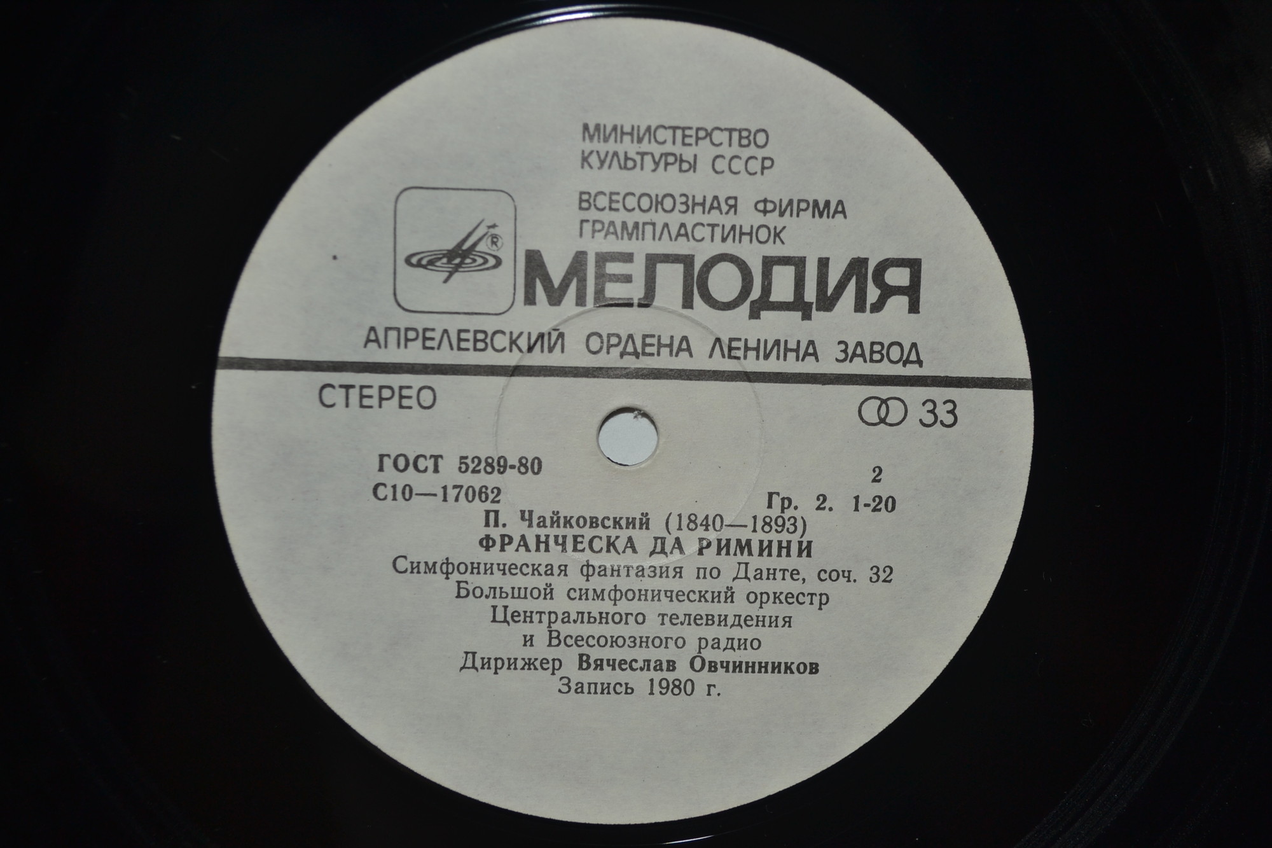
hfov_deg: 41.1
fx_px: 1696
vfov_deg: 28.1
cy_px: 424
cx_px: 636
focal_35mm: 48
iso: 100
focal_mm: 32
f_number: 4.8
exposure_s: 1/160
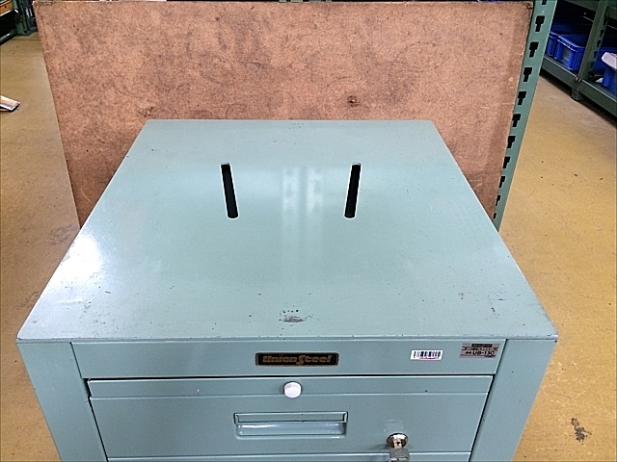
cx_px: 308
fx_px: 517
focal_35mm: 29
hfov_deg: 61.7
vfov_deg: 48.2
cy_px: 231
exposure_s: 1/30
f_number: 2.2
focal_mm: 4.15
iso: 80
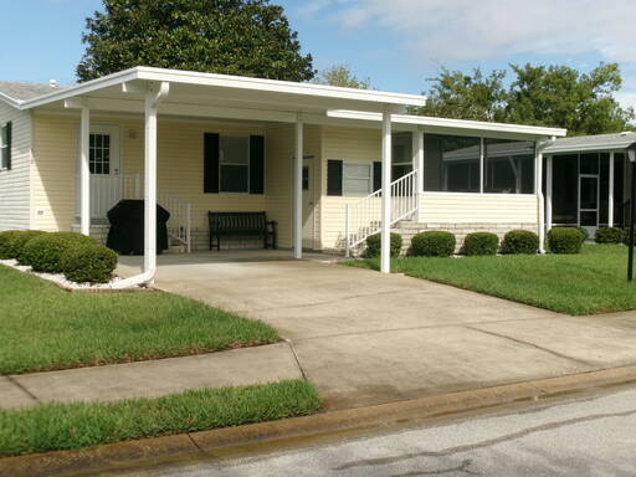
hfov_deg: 36.2
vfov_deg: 27.5
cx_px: 318
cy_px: 238
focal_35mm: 53
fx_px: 974
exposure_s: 1/100
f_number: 13.1
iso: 100
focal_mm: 9.5
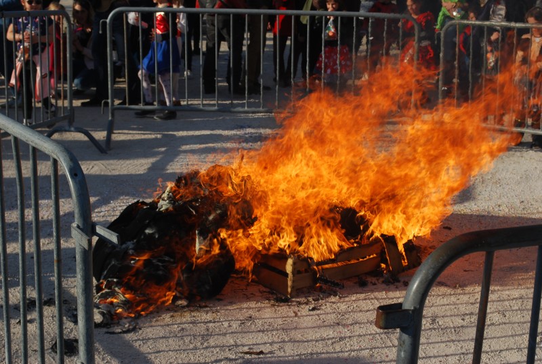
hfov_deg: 33.3
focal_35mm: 60
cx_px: 271
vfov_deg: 22.7
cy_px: 182
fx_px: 905
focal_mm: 40
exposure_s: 1/250
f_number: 8
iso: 100
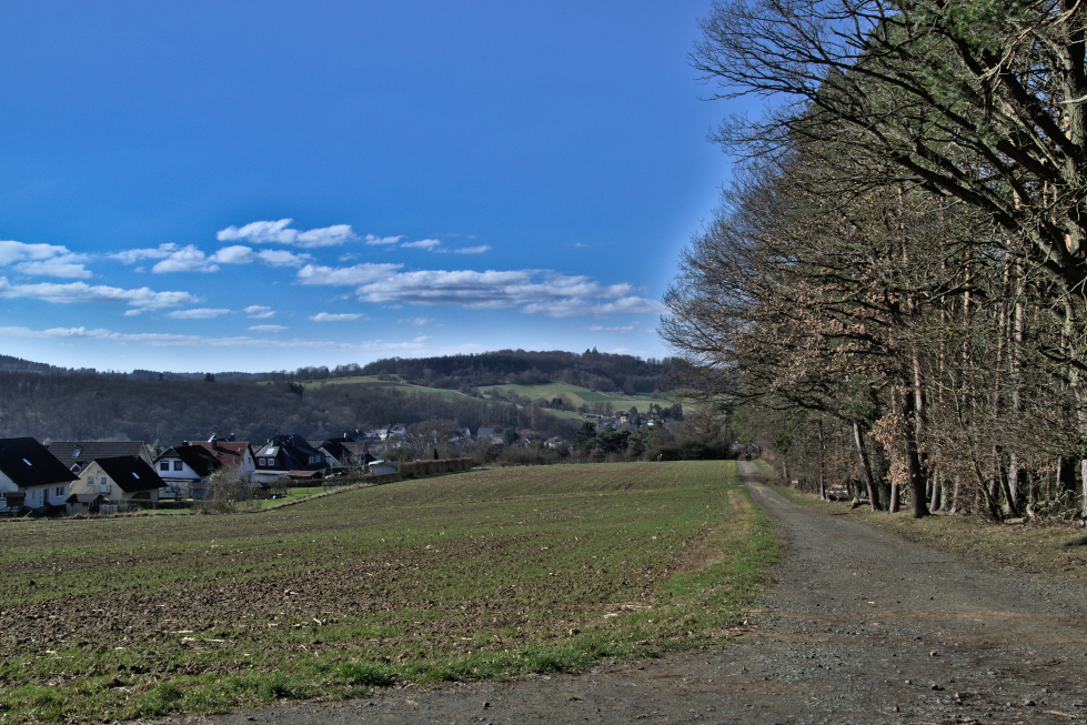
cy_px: 359
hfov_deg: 42.7
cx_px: 547
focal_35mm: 46
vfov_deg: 29.3
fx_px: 1389
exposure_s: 1/400
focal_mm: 30
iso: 200
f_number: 10
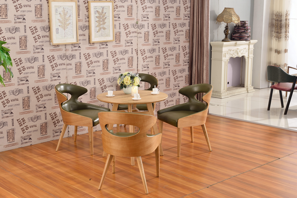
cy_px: 99
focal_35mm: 55
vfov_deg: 24.6
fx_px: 454
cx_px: 148
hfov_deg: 36.2
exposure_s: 4
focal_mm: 55
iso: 100
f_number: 11
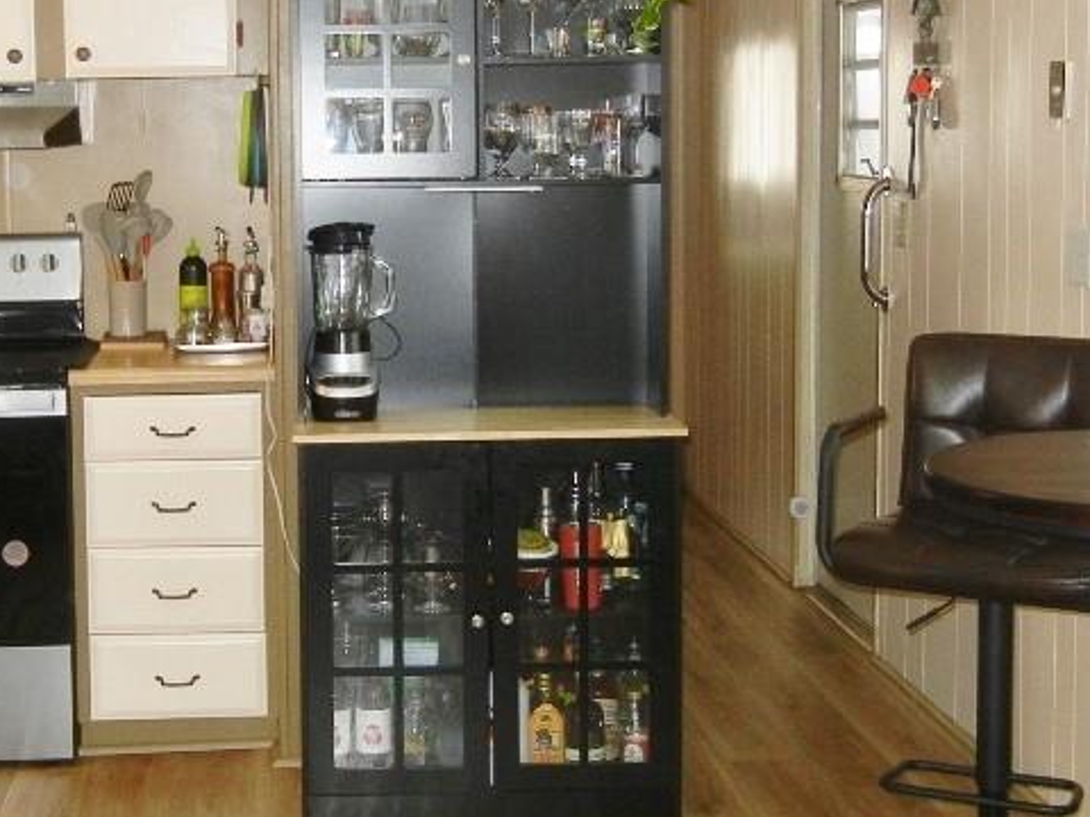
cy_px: 309
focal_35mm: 64
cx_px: 352
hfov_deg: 30.0
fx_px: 2015
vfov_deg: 22.9
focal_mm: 5.4
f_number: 3.5
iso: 268
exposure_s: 1/30
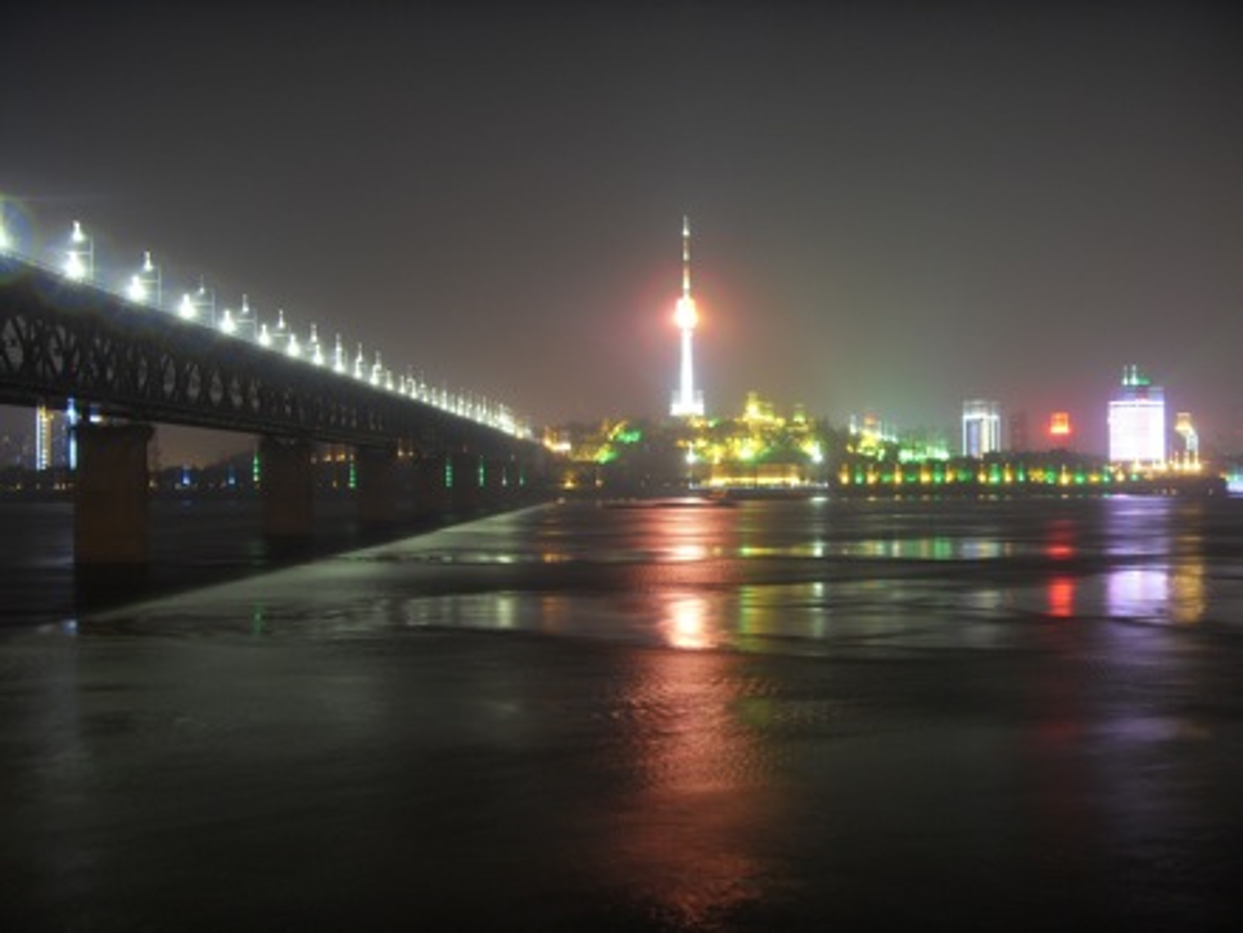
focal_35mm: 39
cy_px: 466
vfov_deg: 36.8
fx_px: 1400
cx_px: 622
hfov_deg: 47.9
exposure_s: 6
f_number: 3.5
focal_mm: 6.6
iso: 80
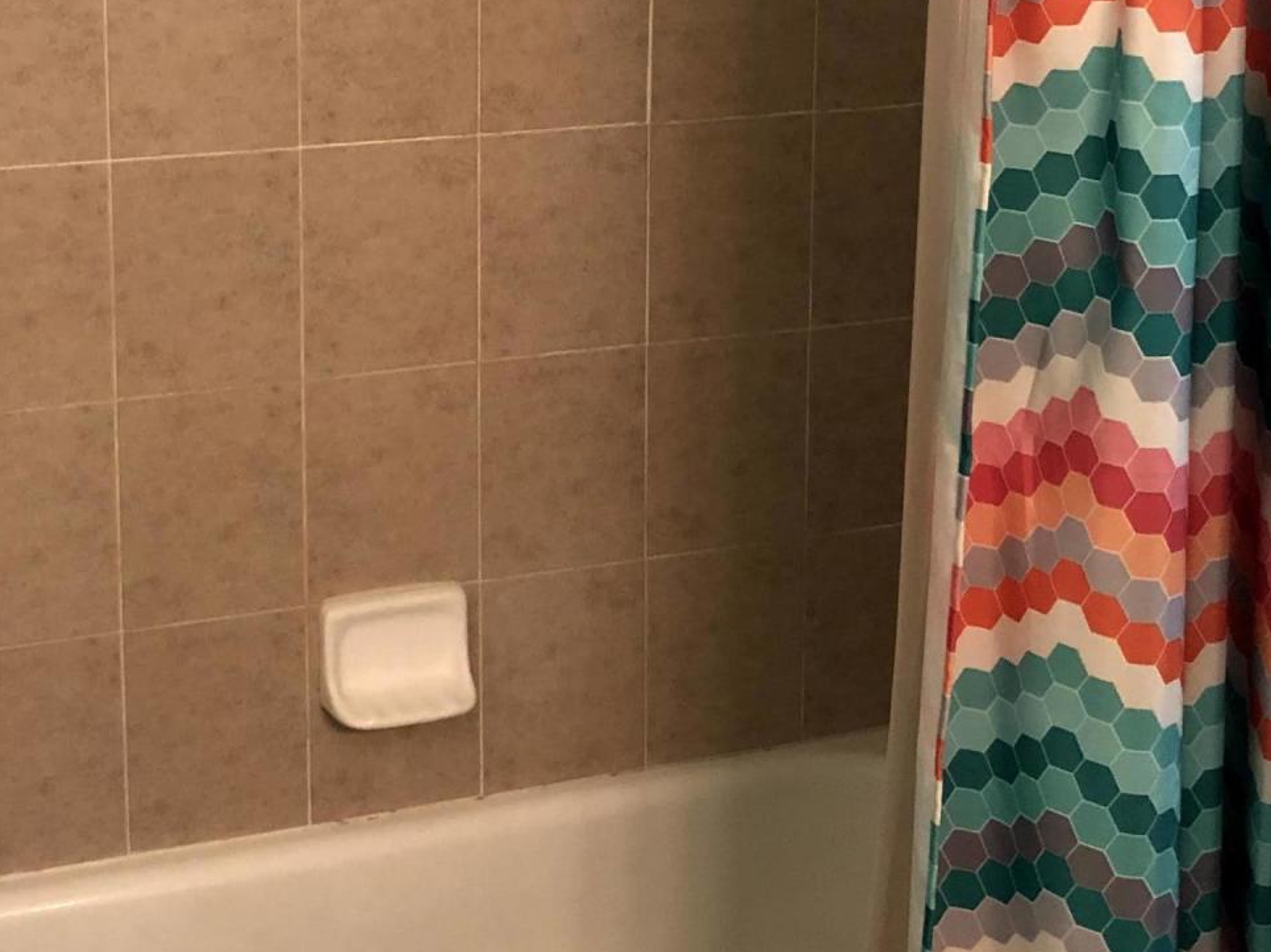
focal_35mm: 58
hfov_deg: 32.7
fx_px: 2129
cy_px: 99
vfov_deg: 24.5
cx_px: 349
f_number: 1.8
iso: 100
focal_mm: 3.99
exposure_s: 1/11
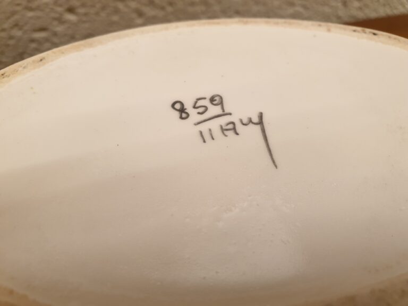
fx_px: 306
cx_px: 204
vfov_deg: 53.1
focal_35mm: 26
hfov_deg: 67.3
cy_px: 153
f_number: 2.4
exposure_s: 1/50
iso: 250
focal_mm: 4.3
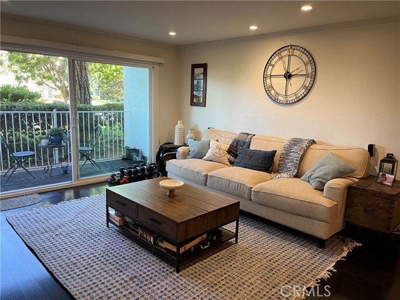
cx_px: 200
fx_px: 300
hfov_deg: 67.3
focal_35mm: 26
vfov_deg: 53.1
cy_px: 150
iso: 80
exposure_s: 1/60
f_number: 1.6
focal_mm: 5.1
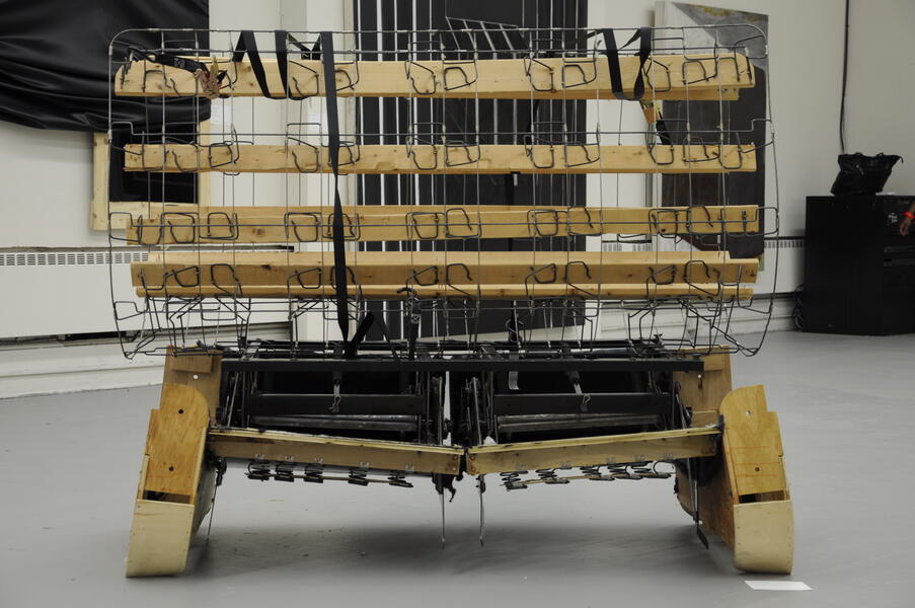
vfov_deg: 18.1
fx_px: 1904
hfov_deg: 27.0
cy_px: 304
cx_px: 458
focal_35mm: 75
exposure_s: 1/15
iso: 200
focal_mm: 50
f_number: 5
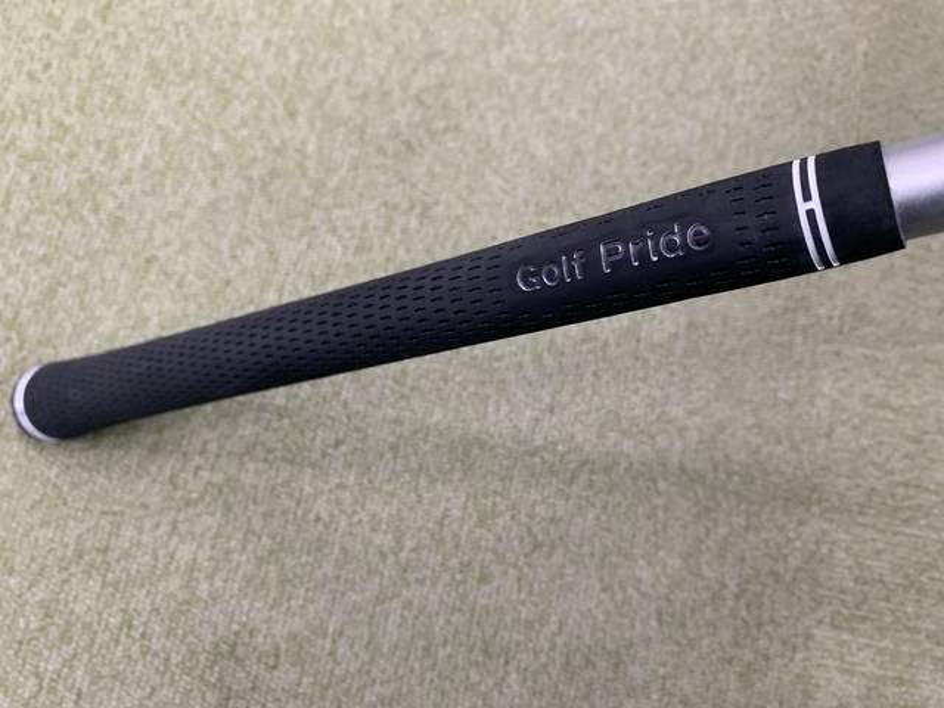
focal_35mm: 26
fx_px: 709
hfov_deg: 67.3
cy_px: 354
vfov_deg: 53.1
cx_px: 472
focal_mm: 4.25
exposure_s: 1/60
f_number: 1.8
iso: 250
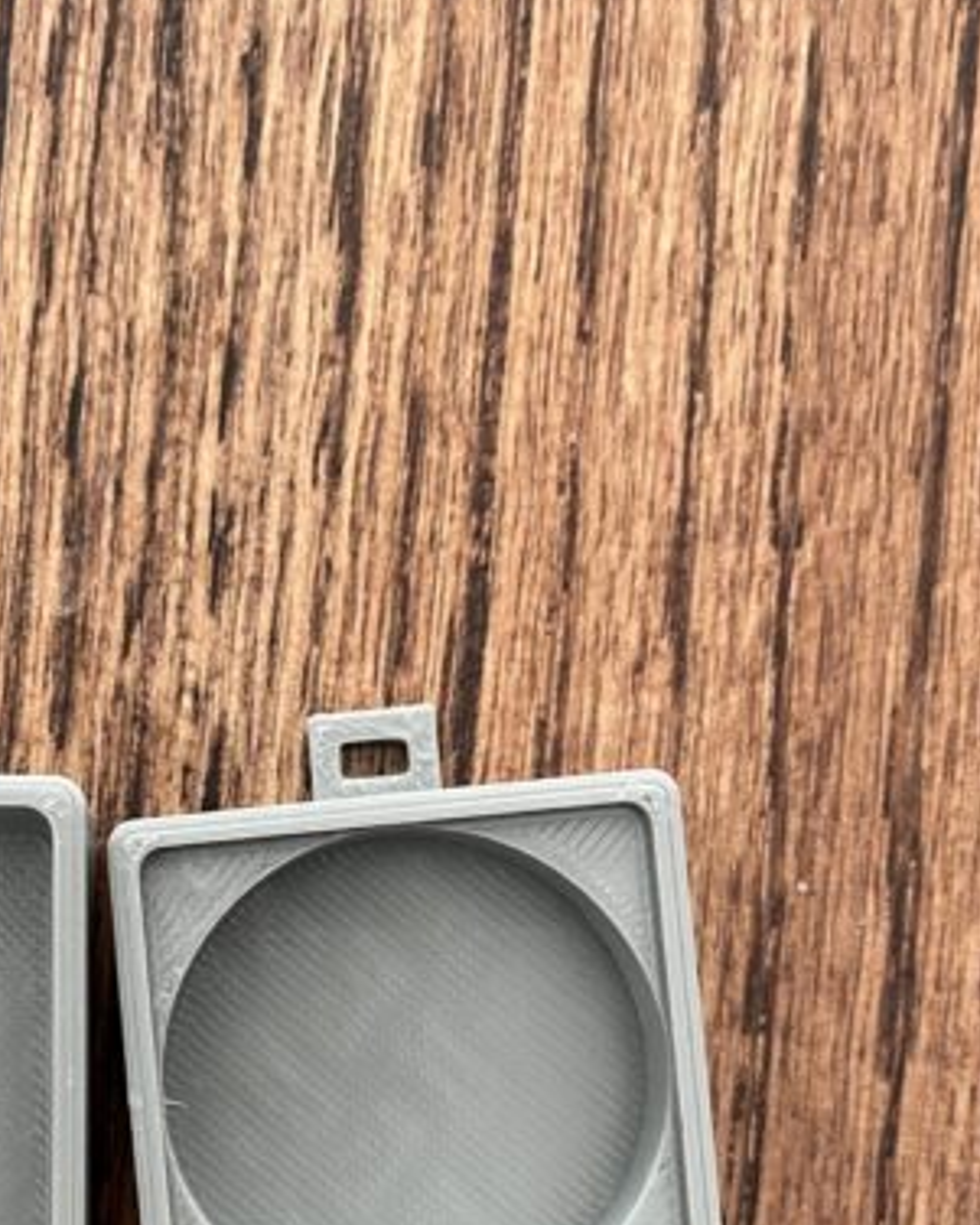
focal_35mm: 54
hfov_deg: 27.4
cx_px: 153
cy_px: 1000
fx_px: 1957
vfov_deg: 33.6
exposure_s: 1/60
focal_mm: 5.1
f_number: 1.6
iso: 320
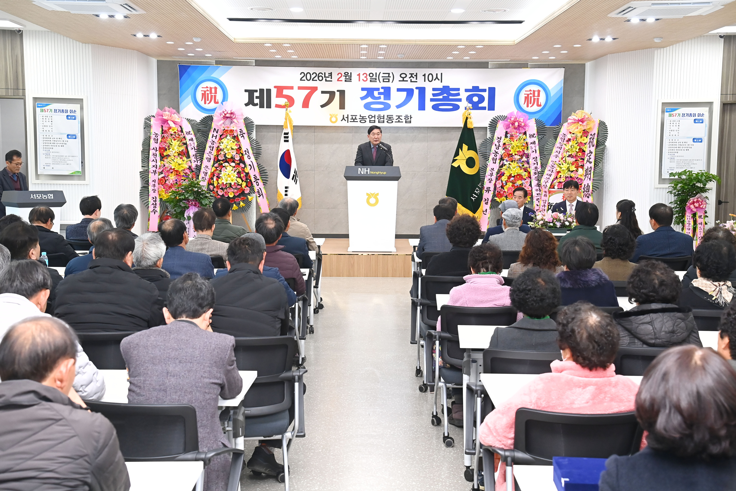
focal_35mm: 48
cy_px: 246
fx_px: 981
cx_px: 368
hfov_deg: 41.1
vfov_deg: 28.1
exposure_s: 1/250
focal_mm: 48
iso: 2500
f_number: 6.3
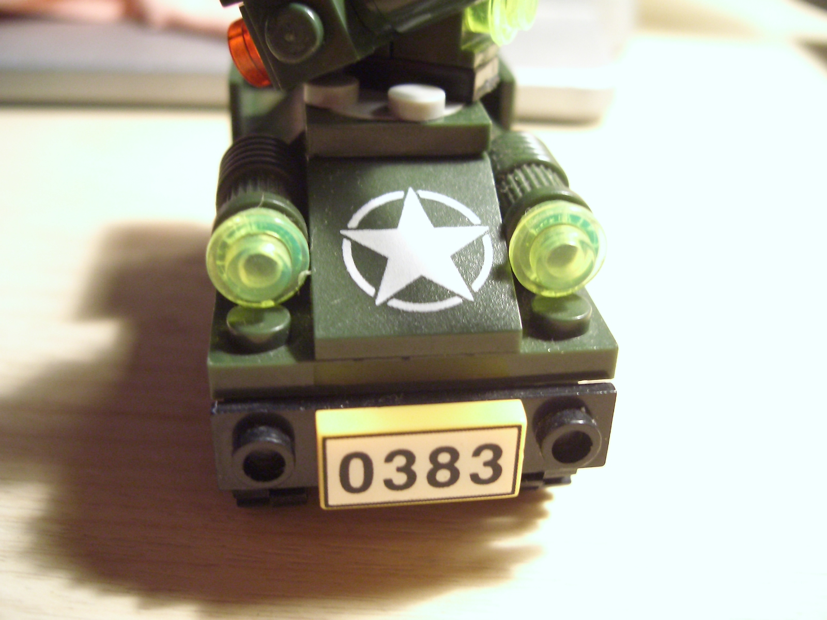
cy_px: 310
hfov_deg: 47.9
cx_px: 414
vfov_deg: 36.8
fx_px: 932
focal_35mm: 39
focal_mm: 8
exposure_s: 1/25
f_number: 2.8
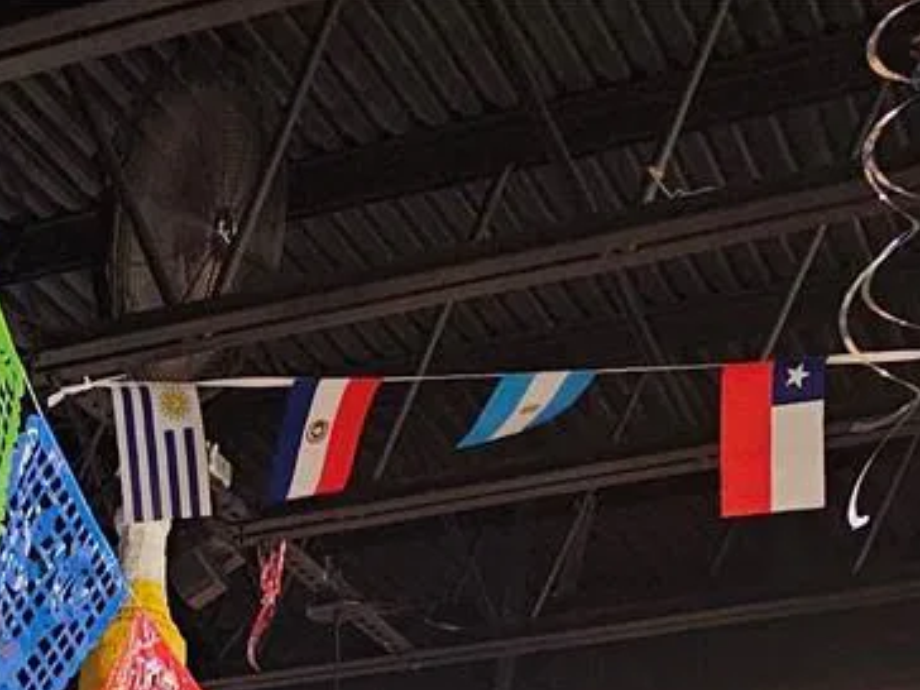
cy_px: 1506
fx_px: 2684
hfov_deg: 18.5
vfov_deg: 12.4
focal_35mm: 101
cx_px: -162
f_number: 1.7
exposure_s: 1/60
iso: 800
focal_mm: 6.3
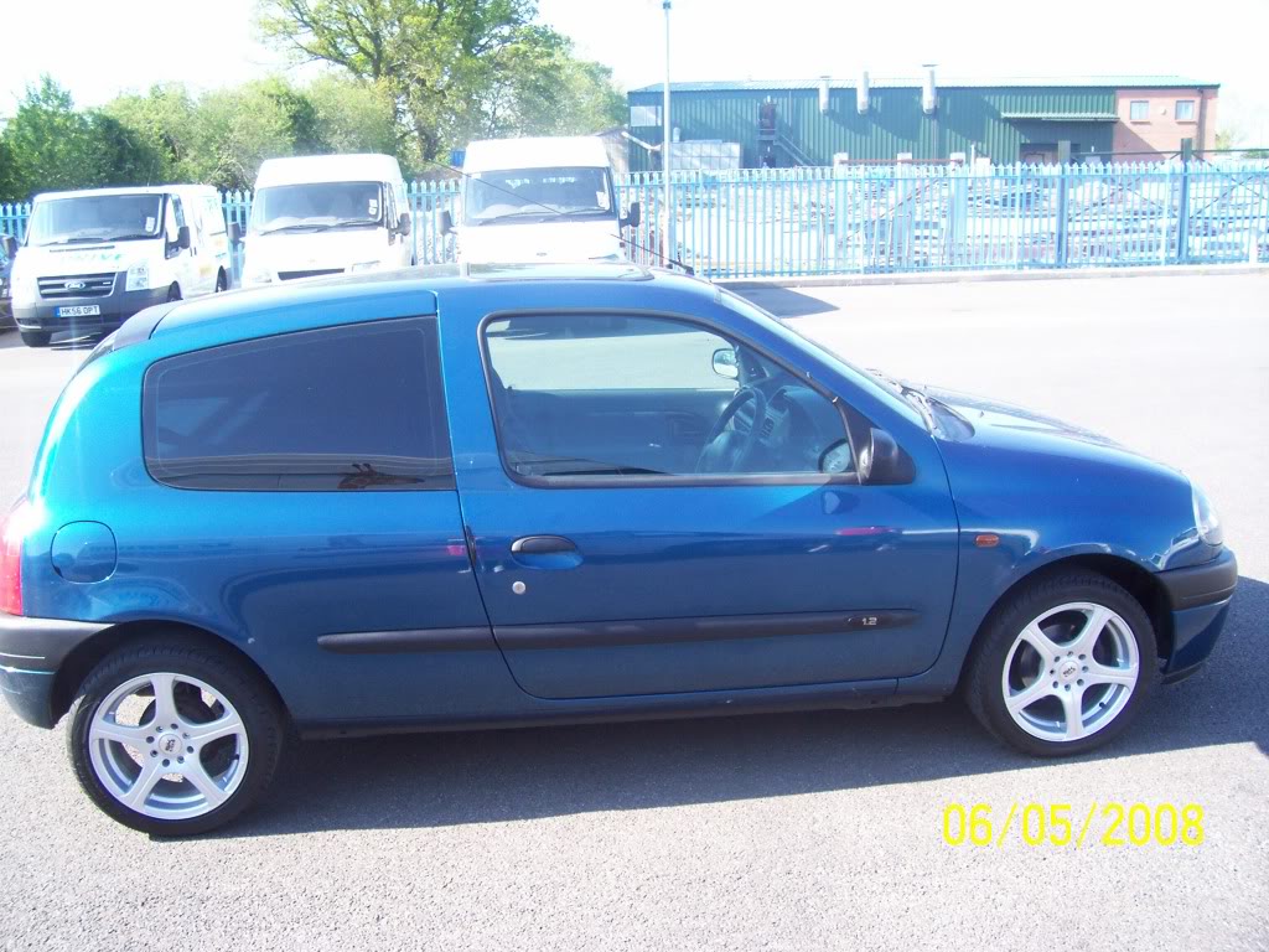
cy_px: 476
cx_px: 634
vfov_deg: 41.8
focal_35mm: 34
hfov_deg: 54.0
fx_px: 1246
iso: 80
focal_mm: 5.6
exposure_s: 1/225
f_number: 2.7
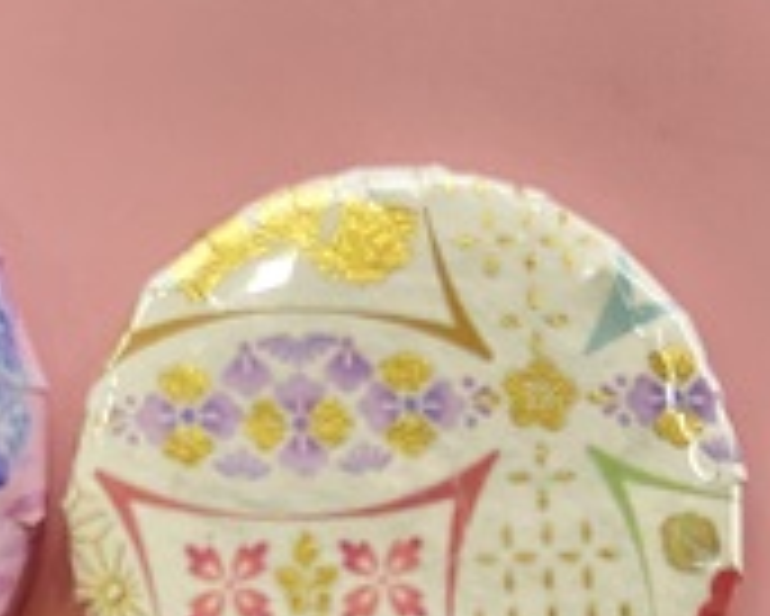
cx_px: 122
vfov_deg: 16.0
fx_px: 2029
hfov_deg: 21.1
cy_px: 881
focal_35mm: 89
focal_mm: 4.25
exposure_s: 1/62
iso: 125
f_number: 1.8
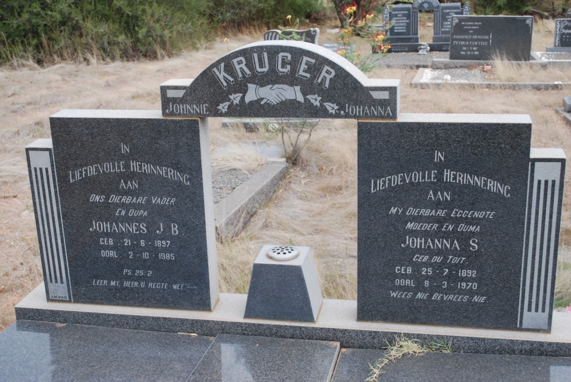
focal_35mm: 48
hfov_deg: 41.1
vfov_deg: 28.1
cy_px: 191
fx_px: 762
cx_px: 286
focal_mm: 32
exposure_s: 1/125
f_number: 5.6
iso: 200
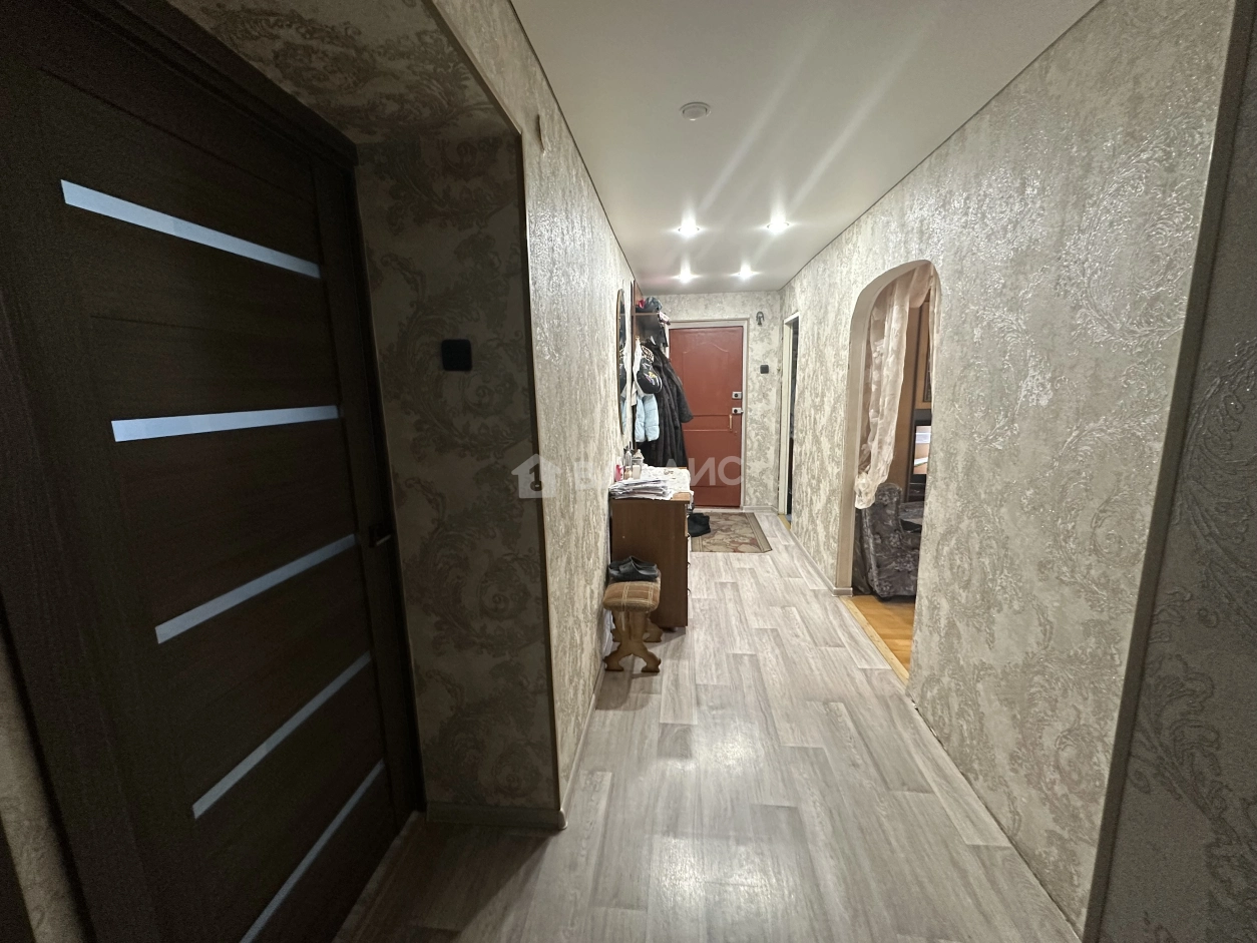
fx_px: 508
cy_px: 472
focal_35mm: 14
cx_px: 628
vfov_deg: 85.7
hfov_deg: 102.1
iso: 400
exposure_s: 1/50
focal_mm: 2.22
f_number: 2.2
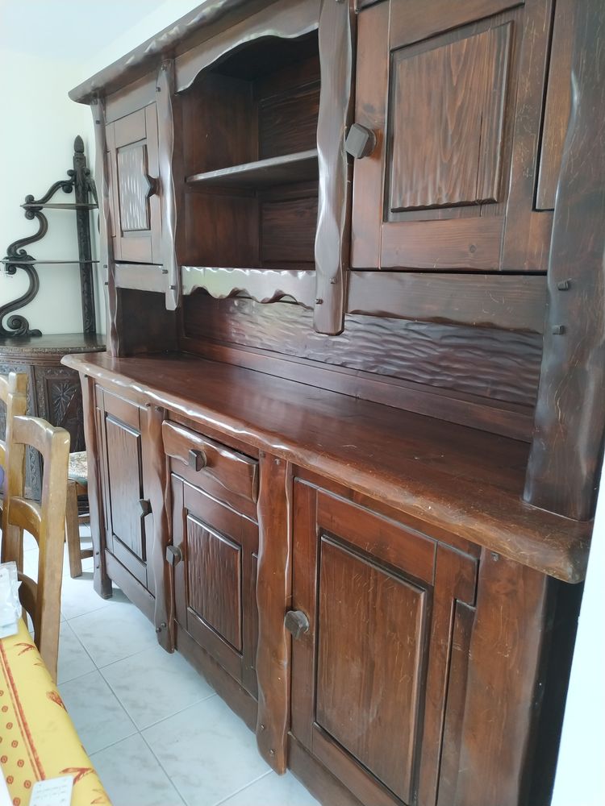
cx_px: 302
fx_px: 559
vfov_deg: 71.6
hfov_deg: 56.8
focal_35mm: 24
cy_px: 403
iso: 400
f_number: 1.9
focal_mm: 3.94
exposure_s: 1/20
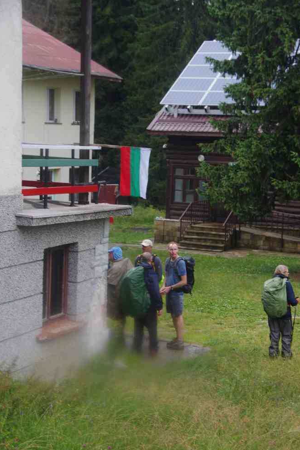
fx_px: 950
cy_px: 227
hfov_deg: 17.9
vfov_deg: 26.7
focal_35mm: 76
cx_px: 150
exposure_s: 1/80
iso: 400
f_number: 7.1
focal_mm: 50
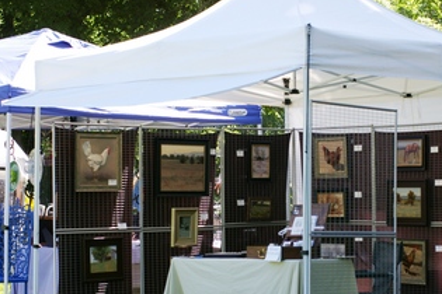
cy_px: 174
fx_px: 1314
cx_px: 274
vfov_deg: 12.8
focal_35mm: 107
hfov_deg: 19.1
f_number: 5
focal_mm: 50
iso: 200
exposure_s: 1/250
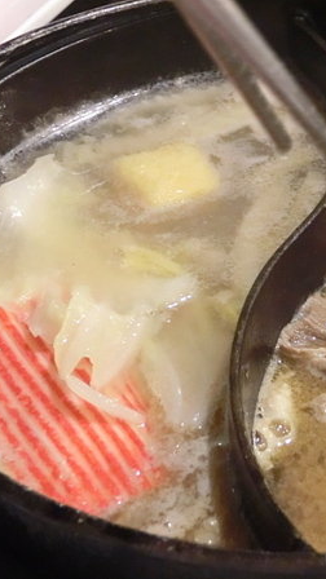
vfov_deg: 23.2
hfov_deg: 13.0
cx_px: 291
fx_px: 1414
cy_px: 290
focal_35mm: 92
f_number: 4.6
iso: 1000
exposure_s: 1/8
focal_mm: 11.17
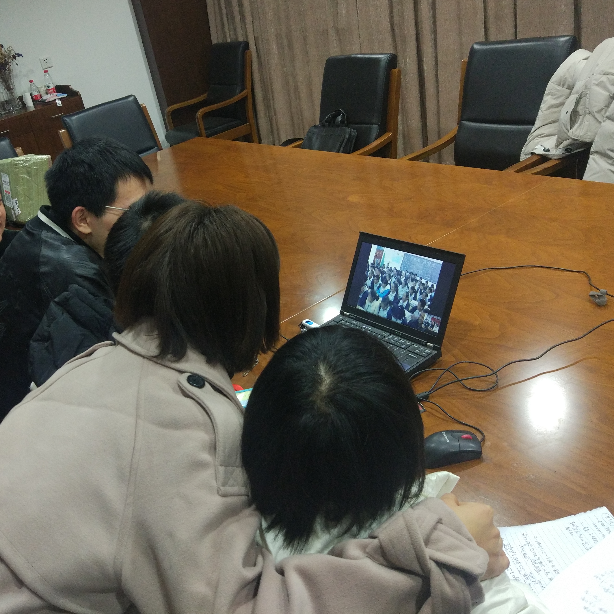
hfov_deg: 48.0
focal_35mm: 34
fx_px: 682
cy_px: 301
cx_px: 227
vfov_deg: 48.4
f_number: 2
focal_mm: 4.26
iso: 579
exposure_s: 1/17
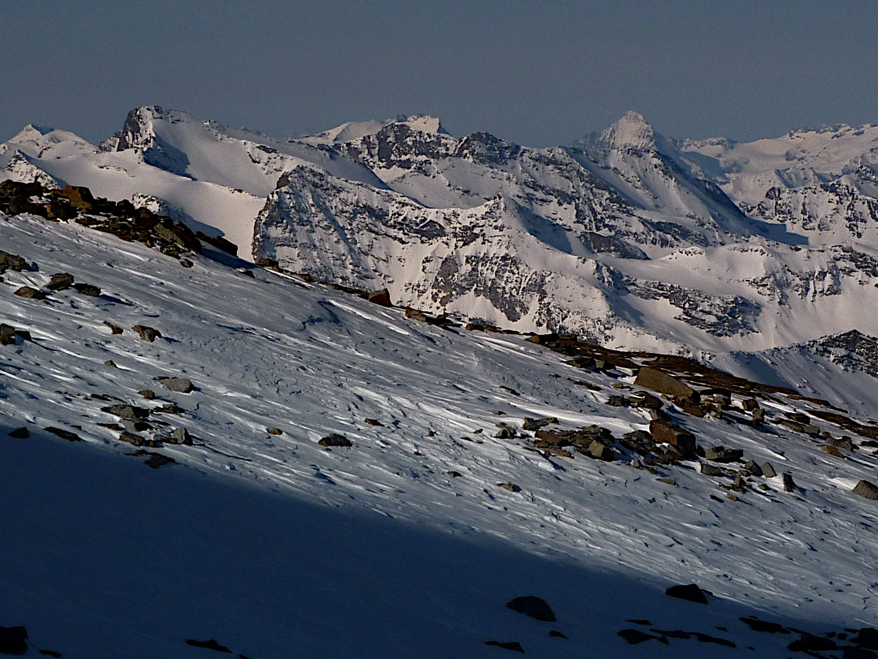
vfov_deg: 9.9
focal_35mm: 150
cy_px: 330
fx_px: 3805
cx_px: 439
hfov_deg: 13.2
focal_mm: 13.7
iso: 80
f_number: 6.3
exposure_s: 1/1300
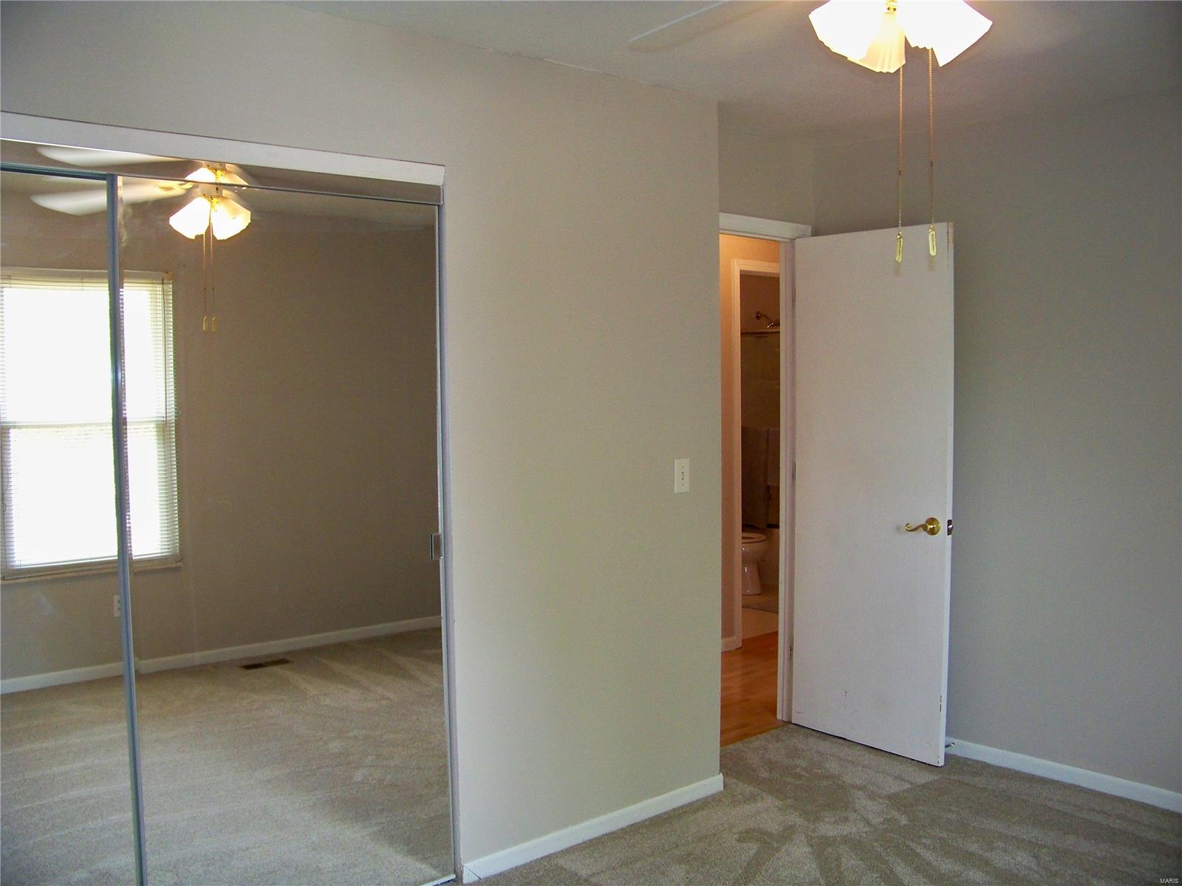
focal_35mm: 33
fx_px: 1127
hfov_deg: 55.4
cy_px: 443
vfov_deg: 42.9
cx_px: 591
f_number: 2.8
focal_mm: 5.85
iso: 250
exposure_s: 1/40
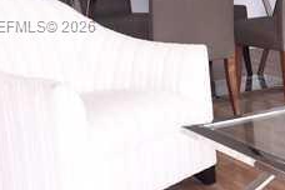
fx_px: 839
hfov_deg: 17.8
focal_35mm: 106
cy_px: 26
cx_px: 394
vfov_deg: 12.8
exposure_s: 1/70
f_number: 2.2
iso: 32
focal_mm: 4.15
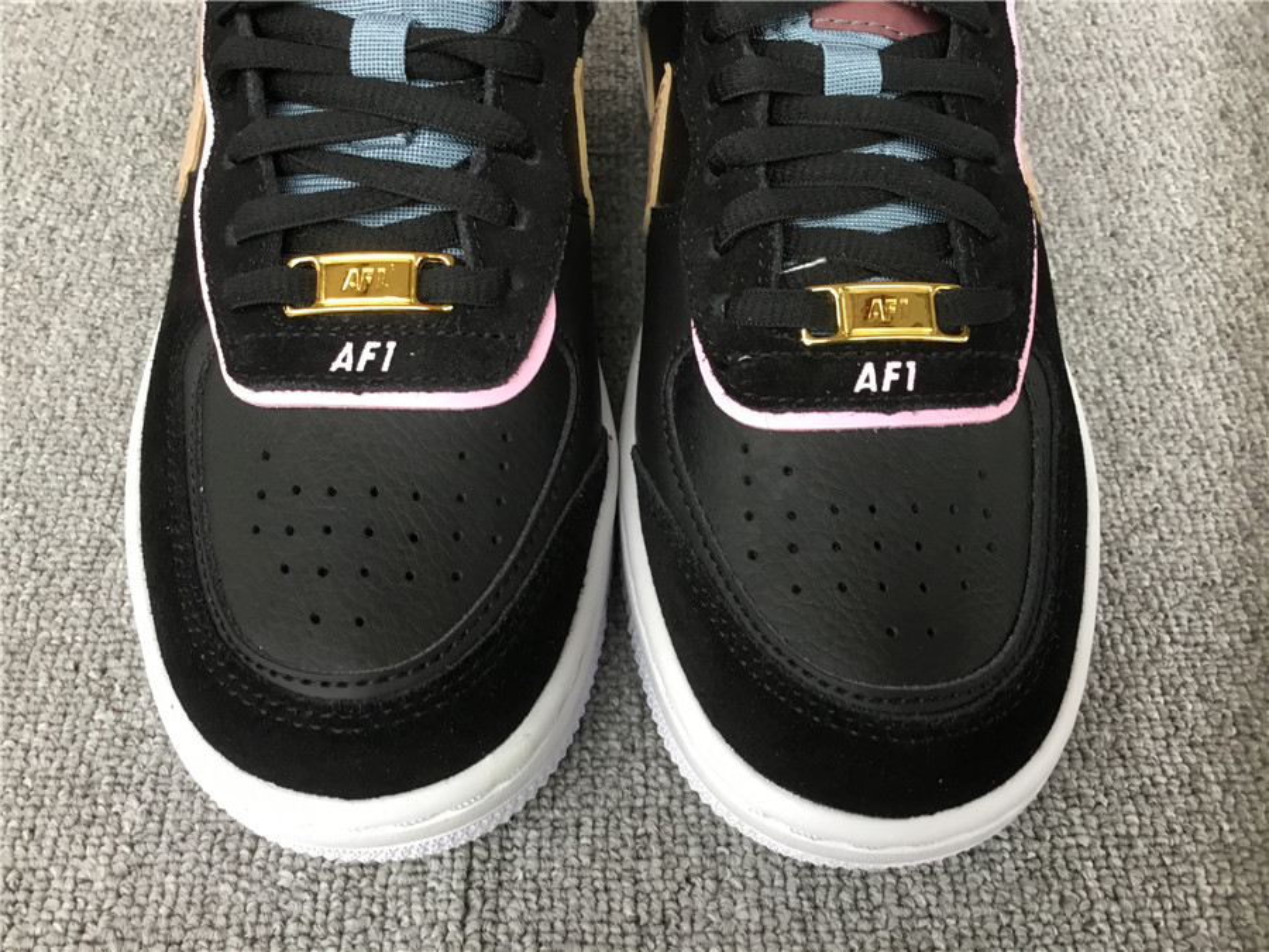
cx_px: 634
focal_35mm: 31
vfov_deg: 45.4
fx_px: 1136
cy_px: 476
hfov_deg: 58.4
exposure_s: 1/33
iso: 32
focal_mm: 3.3
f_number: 2.4
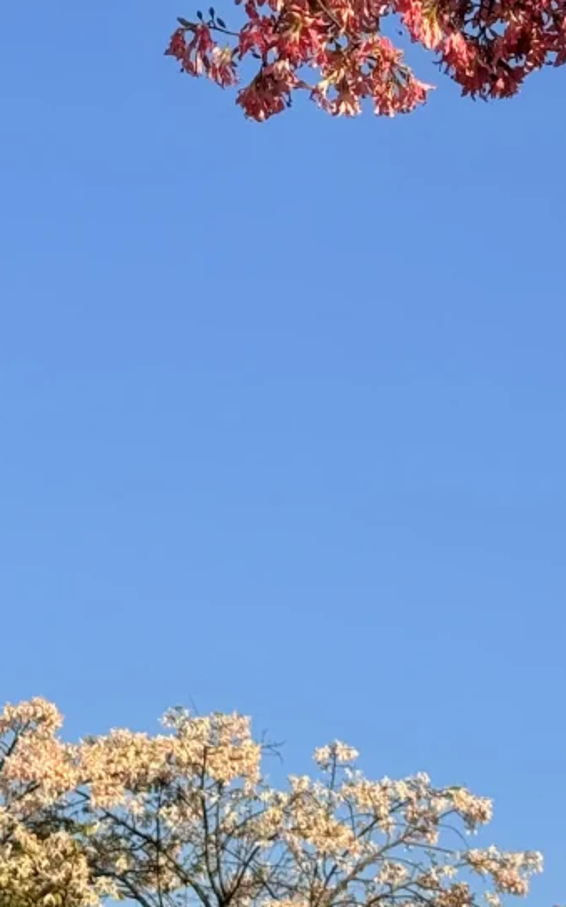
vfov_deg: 15.2
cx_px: 665
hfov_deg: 9.6
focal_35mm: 135
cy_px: 12
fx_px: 3335
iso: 64
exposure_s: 1/3096
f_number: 1.78
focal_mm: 6.76
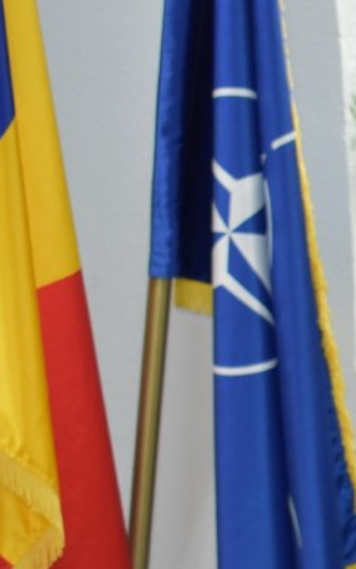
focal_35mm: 136
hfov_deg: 8.8
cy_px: 537
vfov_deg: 15.1
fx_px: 2108
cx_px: 823
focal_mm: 30
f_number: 5
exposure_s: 1/100
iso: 800
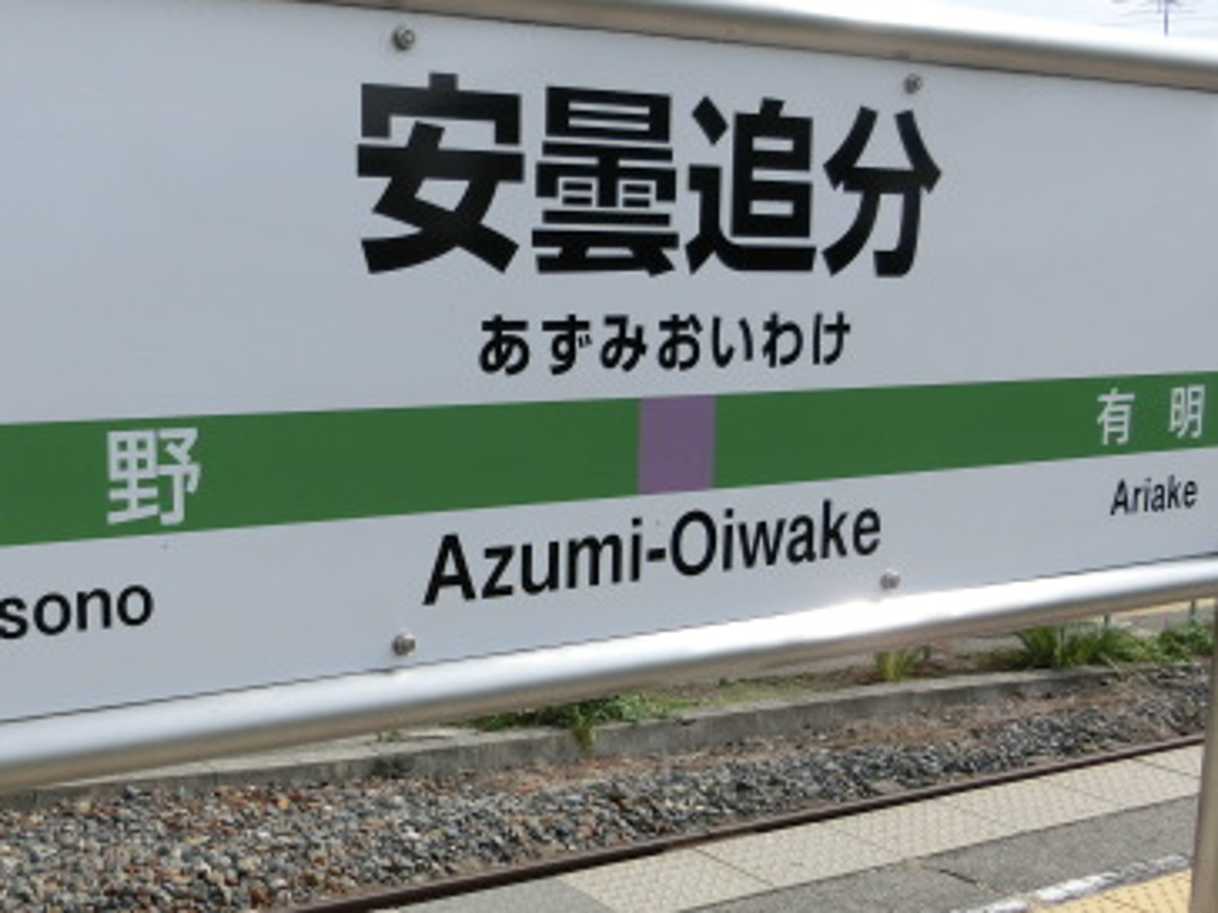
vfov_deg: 32.8
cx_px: 348
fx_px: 1548
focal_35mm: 44
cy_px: 552
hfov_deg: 42.0
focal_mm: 4.5
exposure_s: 1/250
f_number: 7
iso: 80
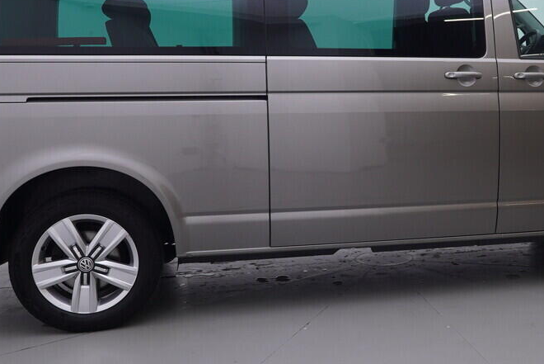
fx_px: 742
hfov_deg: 39.5
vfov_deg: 27.5
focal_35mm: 49
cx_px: 384
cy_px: 160
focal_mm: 15
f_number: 5
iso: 200
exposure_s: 1/80
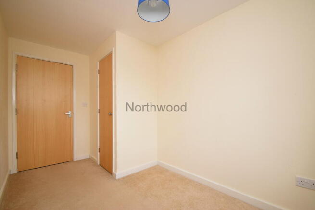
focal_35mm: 15
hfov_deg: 100.4
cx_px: 158
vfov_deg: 77.4
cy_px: 105
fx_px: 131
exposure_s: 1/90
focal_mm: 10
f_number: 6.7
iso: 1000
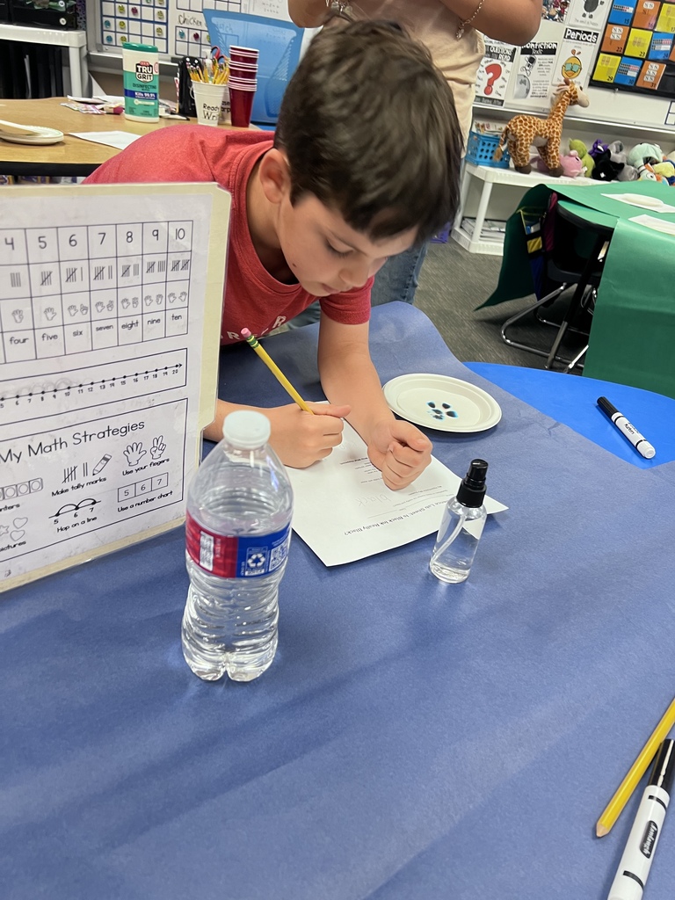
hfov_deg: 53.1
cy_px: 450
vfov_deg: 67.3
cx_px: 338
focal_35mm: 26
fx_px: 676
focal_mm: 5.7
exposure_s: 1/60
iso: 100
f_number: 1.5
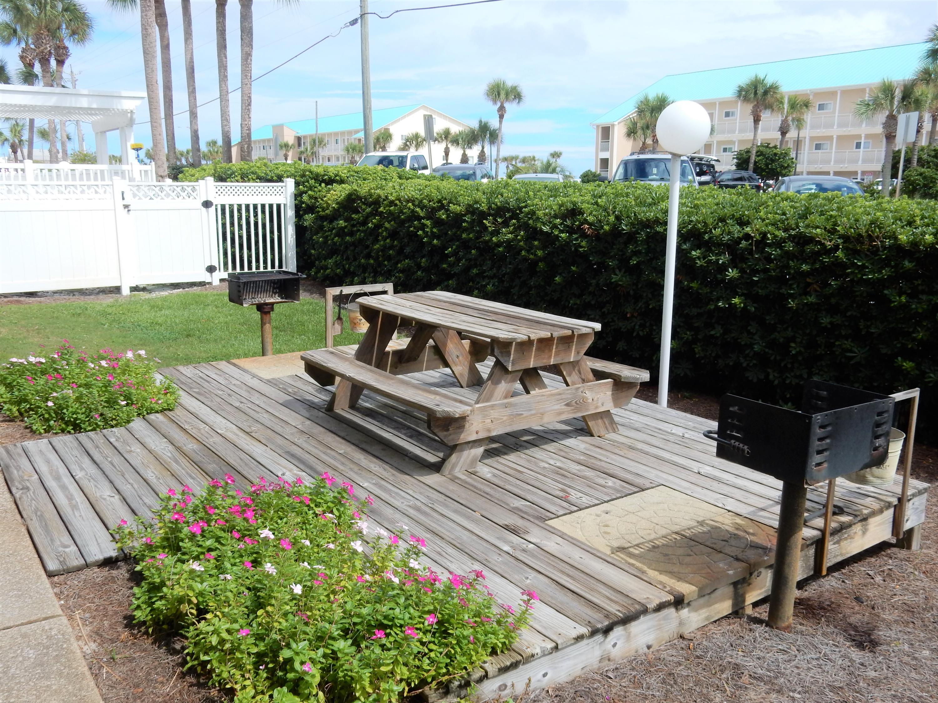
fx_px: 813
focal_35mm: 30
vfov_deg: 46.8
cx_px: 469
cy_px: 352
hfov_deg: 60.0
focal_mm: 5.4
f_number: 4
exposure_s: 1/1250
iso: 125
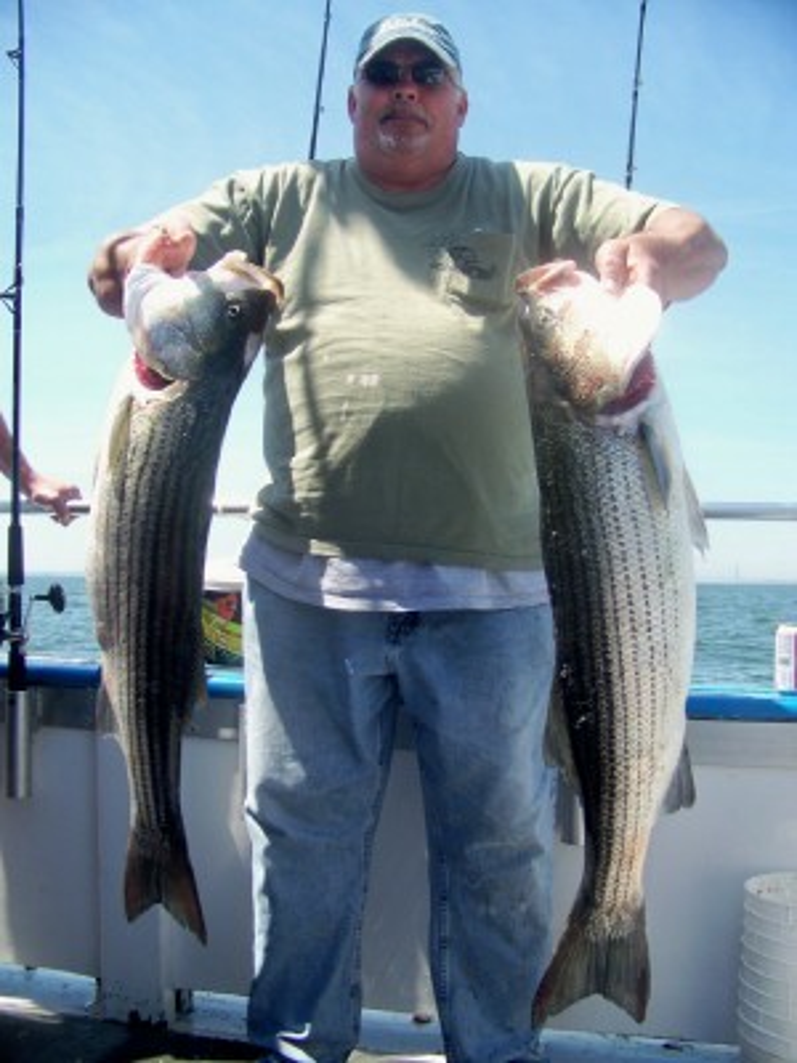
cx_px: 398
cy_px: 532
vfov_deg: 51.4
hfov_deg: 39.7
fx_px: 1105
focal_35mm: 36
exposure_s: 1/400
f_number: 2.8
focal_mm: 5.85
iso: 64
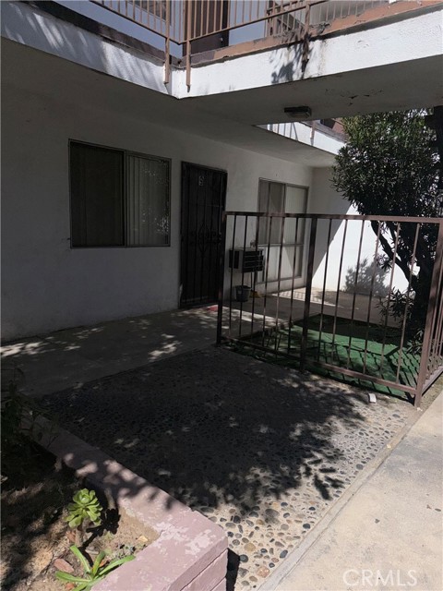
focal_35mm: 24
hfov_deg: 56.8
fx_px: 410
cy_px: 296
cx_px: 222
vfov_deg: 71.6
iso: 50
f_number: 1.78
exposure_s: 1/40000
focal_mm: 6.76
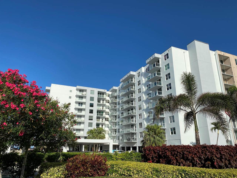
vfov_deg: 53.1
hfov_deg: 67.3
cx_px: 118
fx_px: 178
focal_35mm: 26
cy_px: 89
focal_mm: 4.25
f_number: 1.8
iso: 32
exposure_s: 1/4831
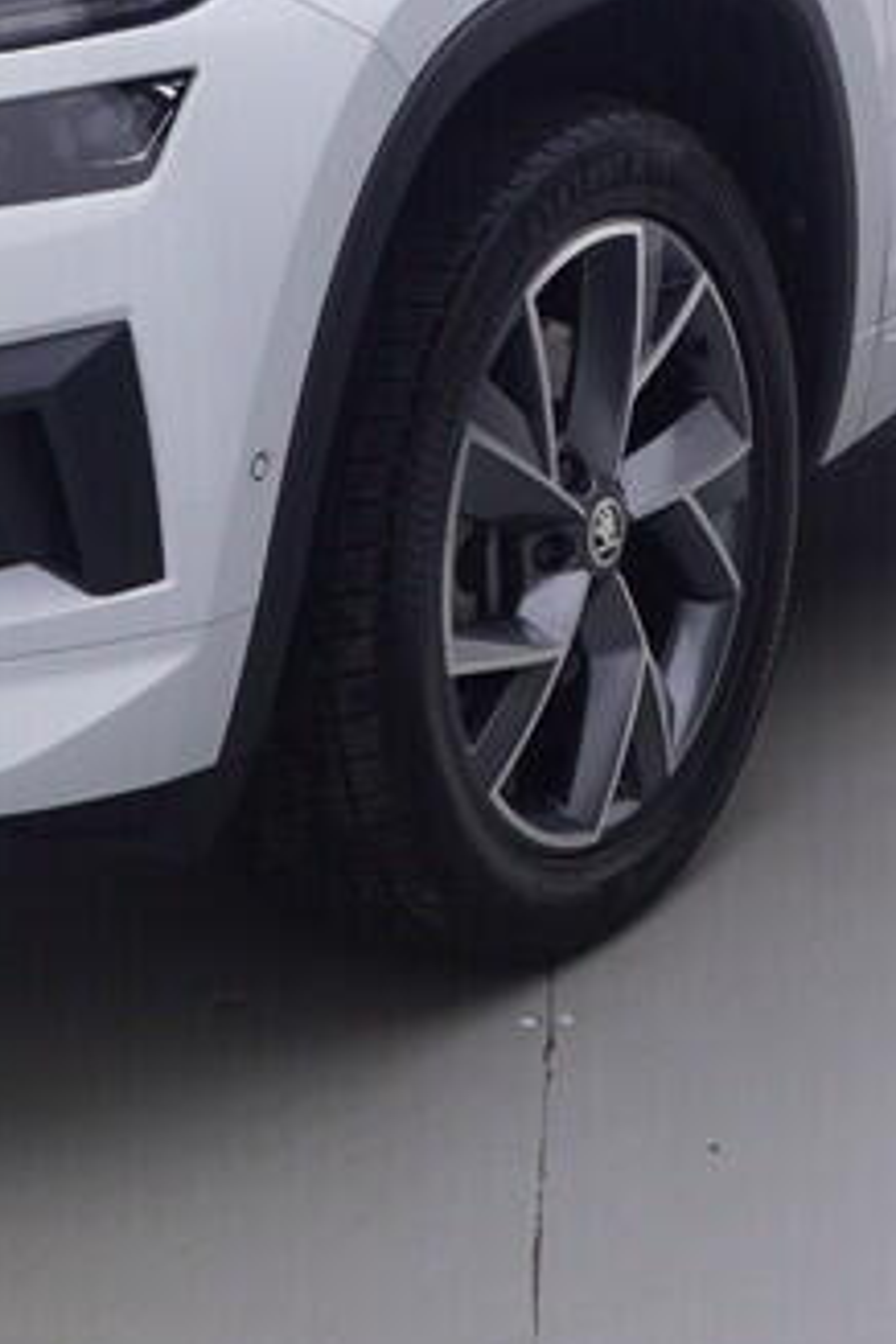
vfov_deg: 19.8
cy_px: -74
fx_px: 3703
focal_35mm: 99
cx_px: 575
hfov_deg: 13.8
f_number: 5
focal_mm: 15
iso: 200
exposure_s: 1/80
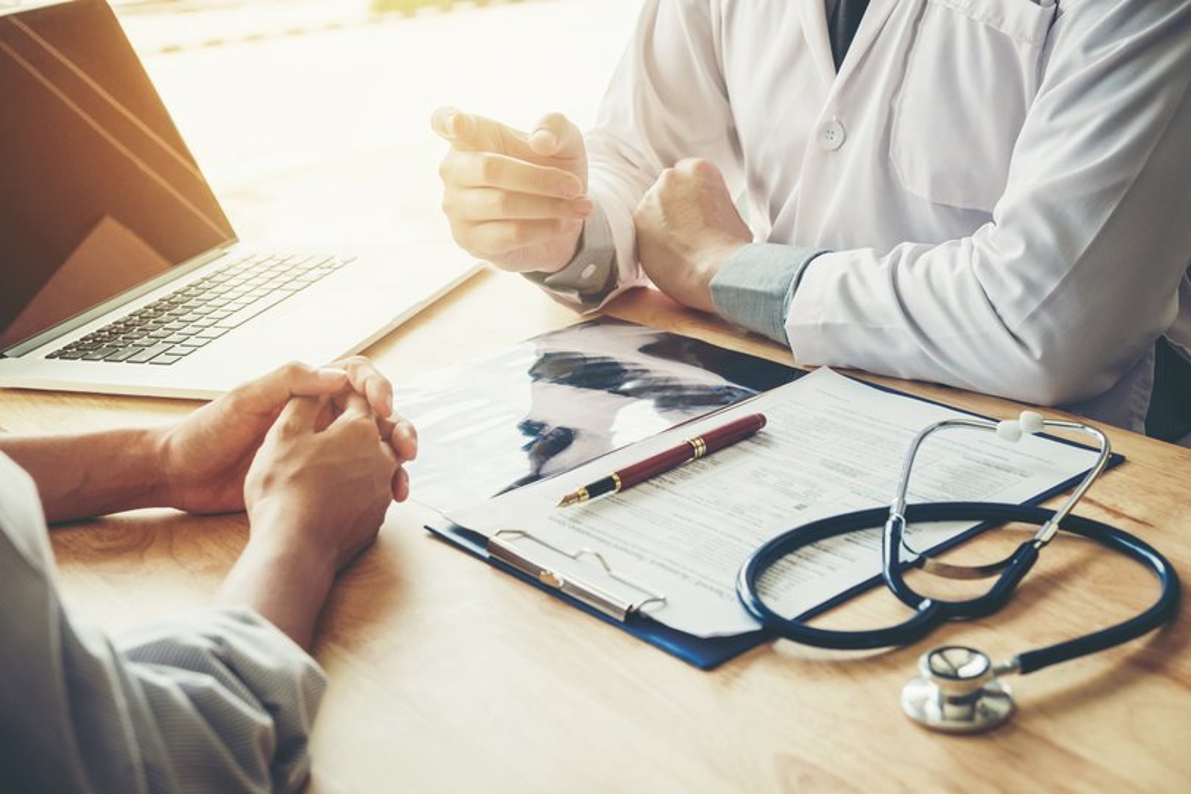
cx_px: 596
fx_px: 1621
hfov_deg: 40.3
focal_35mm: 49
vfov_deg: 27.5
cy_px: 397
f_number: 4.5
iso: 200
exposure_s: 1/200
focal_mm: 32.9
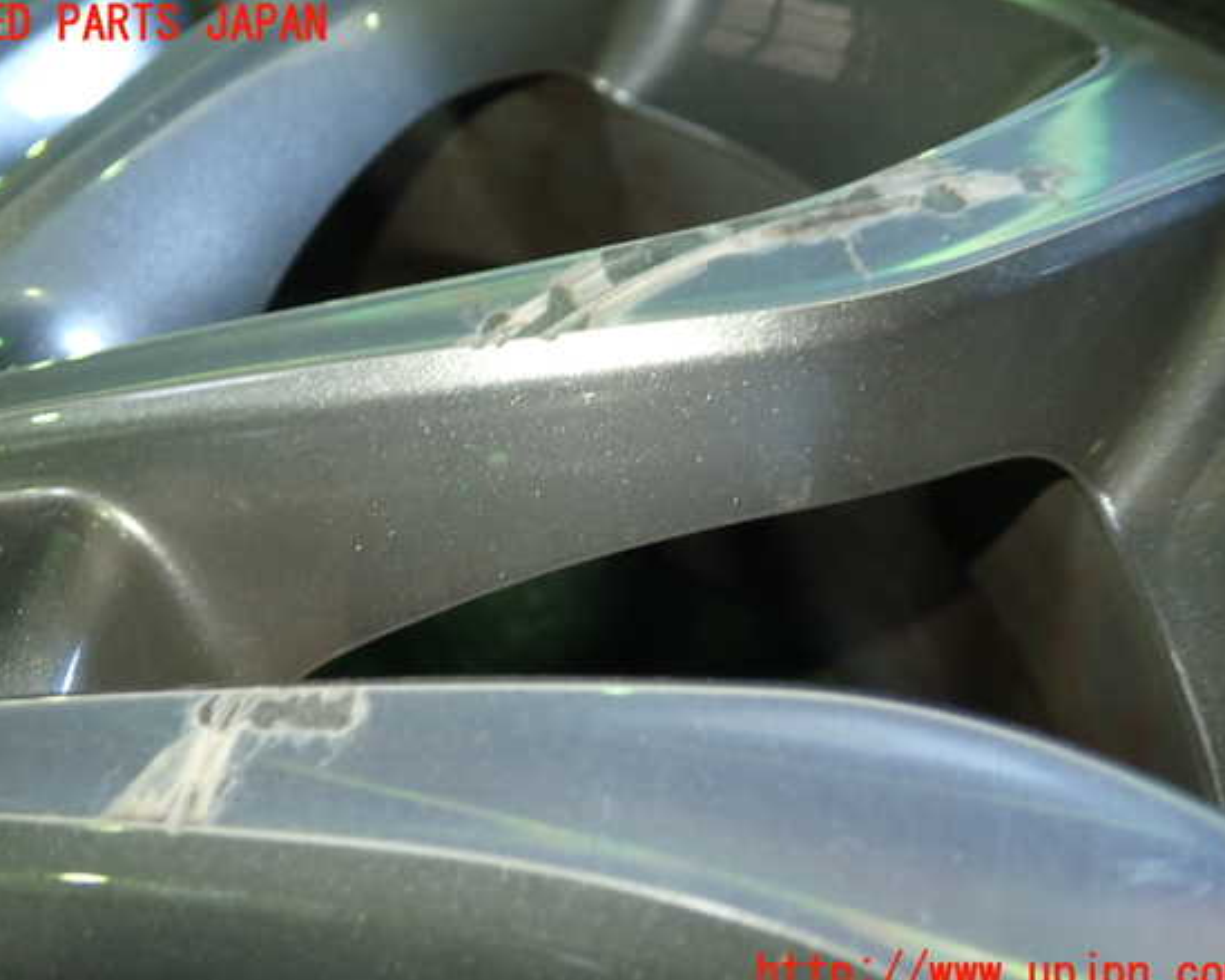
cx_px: 591
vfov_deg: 45.8
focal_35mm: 32
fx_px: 1160
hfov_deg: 55.7
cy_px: 500
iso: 200
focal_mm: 5.4
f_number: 2.3
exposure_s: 1/30
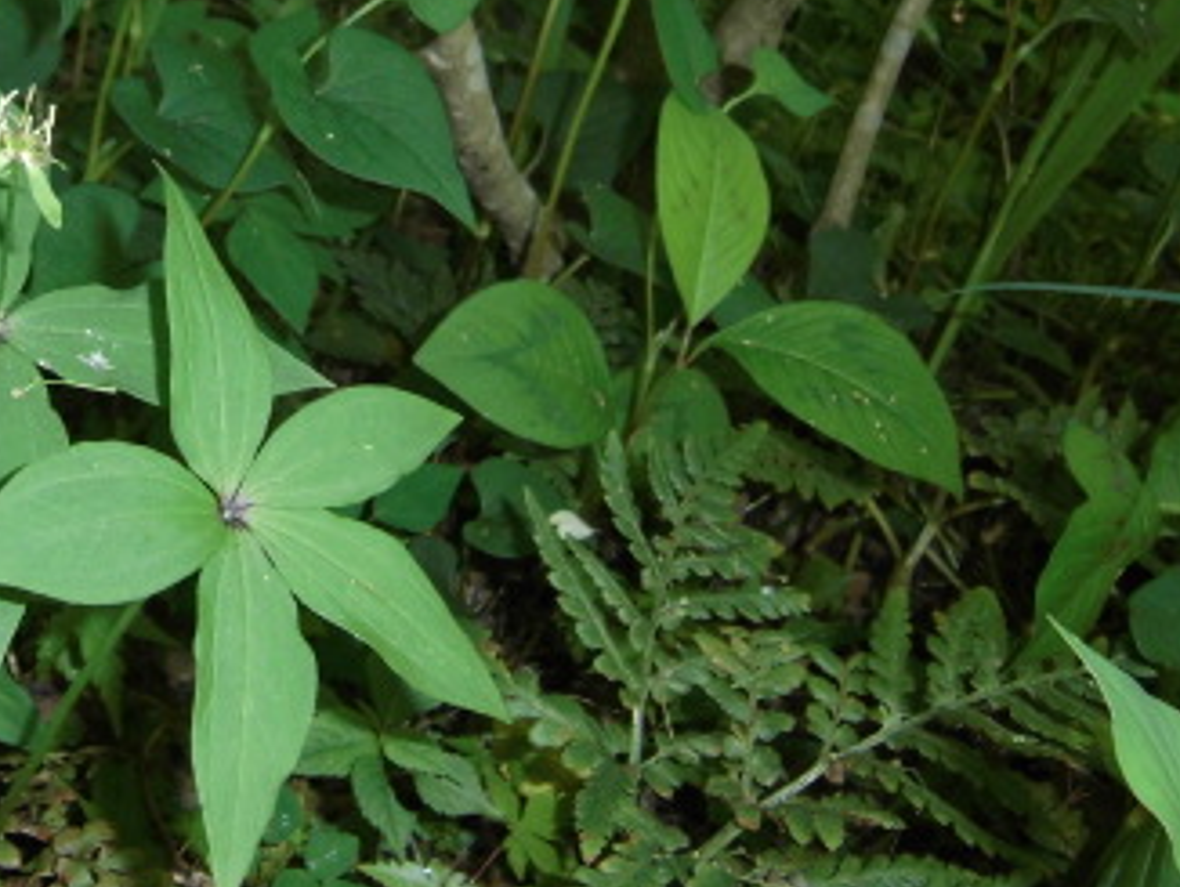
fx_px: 1740
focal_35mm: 51
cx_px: 203
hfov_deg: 36.0
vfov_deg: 27.9
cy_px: 145
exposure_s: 1/60
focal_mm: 4.7
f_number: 2.8
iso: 100
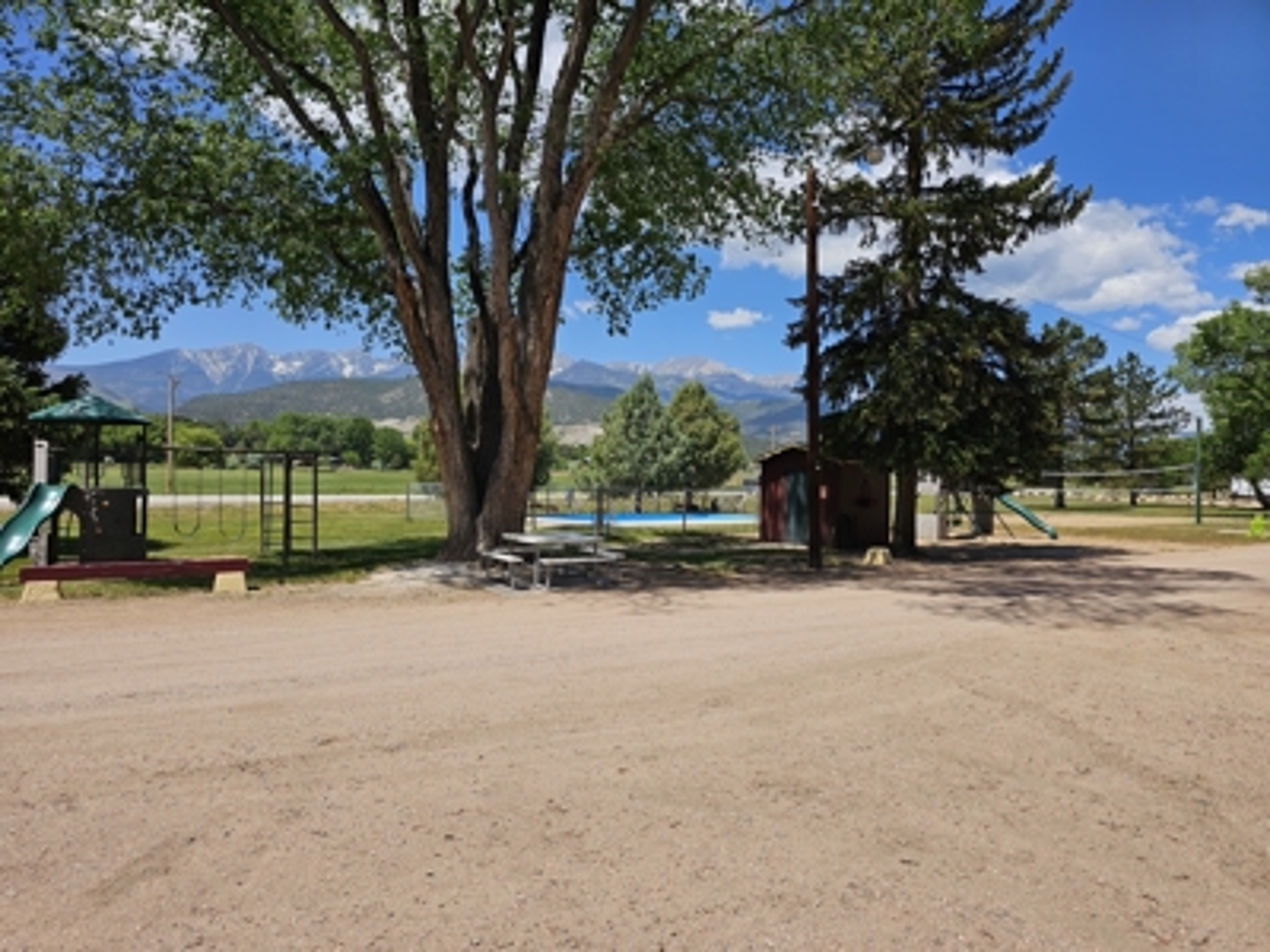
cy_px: 476
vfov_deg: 58.9
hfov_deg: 73.9
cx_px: 635
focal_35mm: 23
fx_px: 844
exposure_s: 1/1000
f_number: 1.7
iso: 10
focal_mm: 6.3
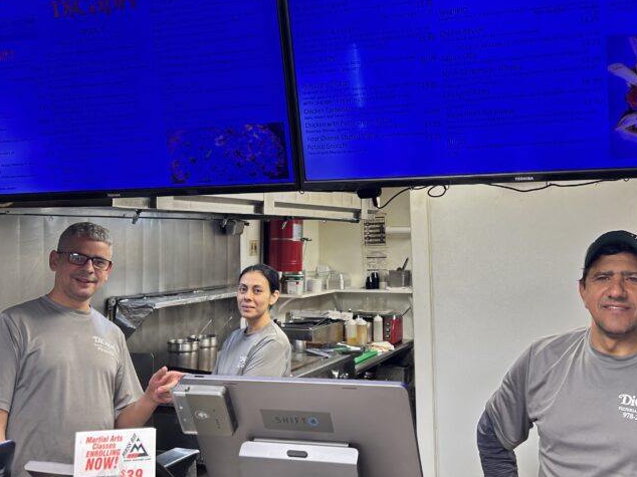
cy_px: 198
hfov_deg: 44.6
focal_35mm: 42
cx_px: 376
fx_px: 773
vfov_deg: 34.2
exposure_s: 1/60
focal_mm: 5.7
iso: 80
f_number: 1.5
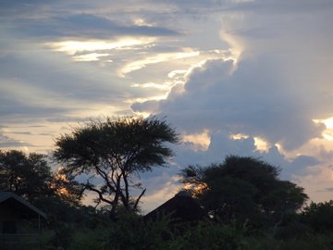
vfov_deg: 7.4
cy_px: 125
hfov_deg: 9.9
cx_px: 166
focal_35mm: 200
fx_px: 1924
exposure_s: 1/200
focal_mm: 42.5
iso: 200
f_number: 3.2
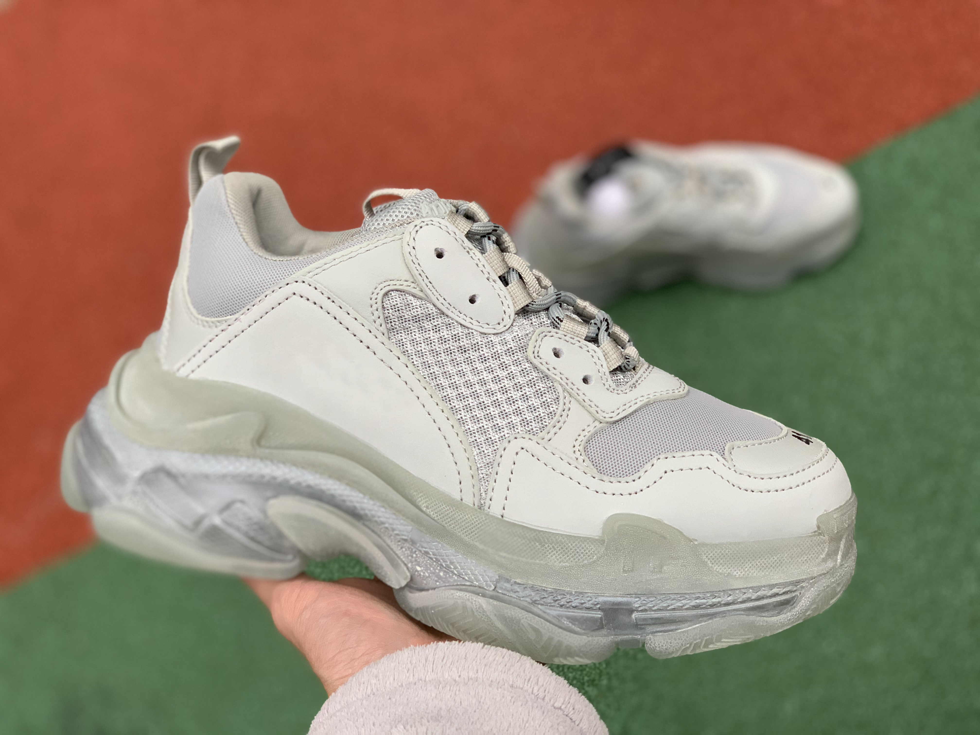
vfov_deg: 28.0
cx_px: 490
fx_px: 1472
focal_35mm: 52
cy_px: 368
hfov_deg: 36.8
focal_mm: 6
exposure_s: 1/122
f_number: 2.4
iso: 100
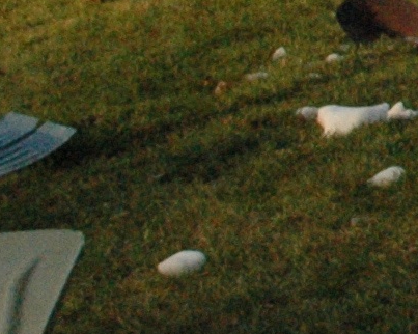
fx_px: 3635
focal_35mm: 294
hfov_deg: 6.0
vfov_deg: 5.2
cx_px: 1325
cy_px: -324
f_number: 5
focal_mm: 28
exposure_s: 1/2000
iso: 1600
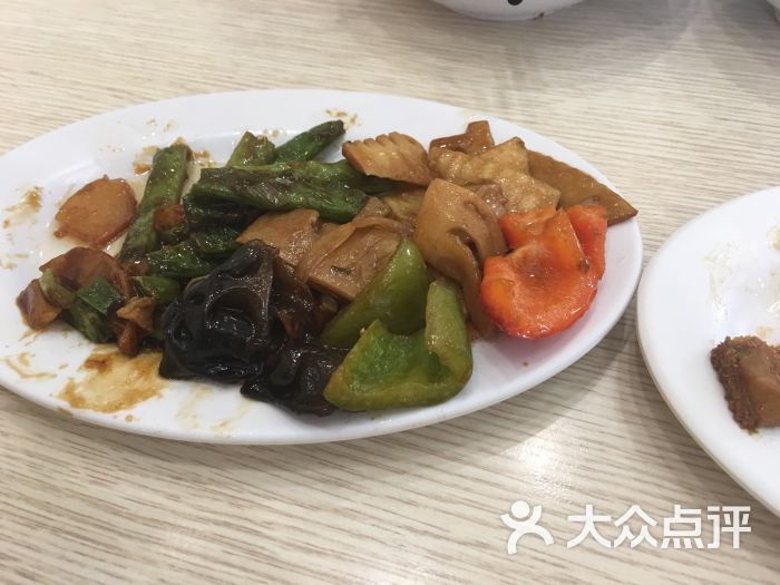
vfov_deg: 48.2
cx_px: 390
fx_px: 653
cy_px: 292
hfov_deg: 61.7
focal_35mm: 29
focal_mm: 4.15
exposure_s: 1/33
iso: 40
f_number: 2.2
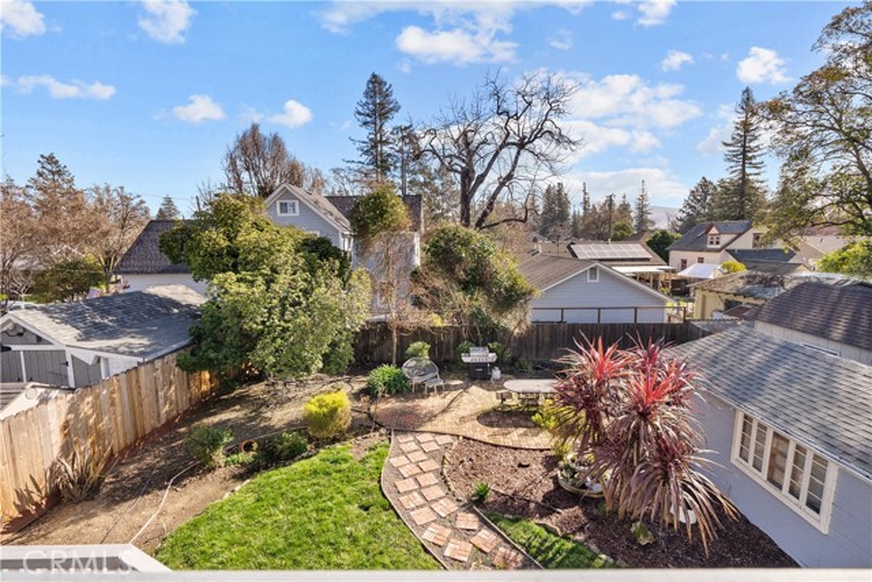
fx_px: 388
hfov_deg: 96.7
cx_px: 436
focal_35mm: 16
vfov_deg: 73.8
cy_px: 291
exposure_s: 1/800
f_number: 5.6
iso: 250
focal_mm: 16
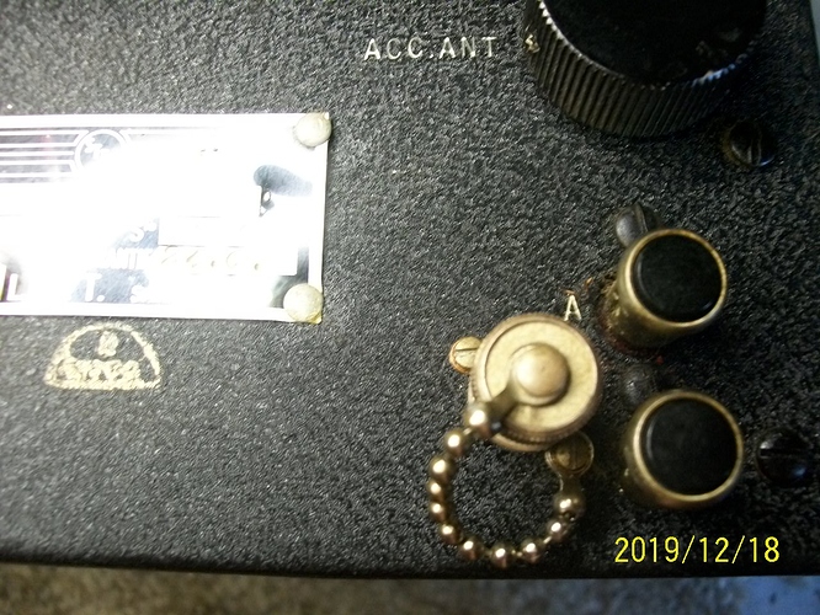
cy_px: 308
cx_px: 410
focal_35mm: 36
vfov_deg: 39.7
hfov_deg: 51.3
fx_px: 853
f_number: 2.7
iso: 160
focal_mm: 6
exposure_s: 1/20
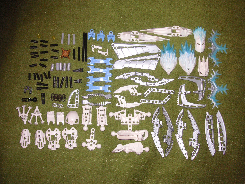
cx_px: 122
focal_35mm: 37
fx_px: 262
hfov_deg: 50.1
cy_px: 92
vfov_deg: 38.7
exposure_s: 1/45
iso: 160
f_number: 2.8
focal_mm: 6.1
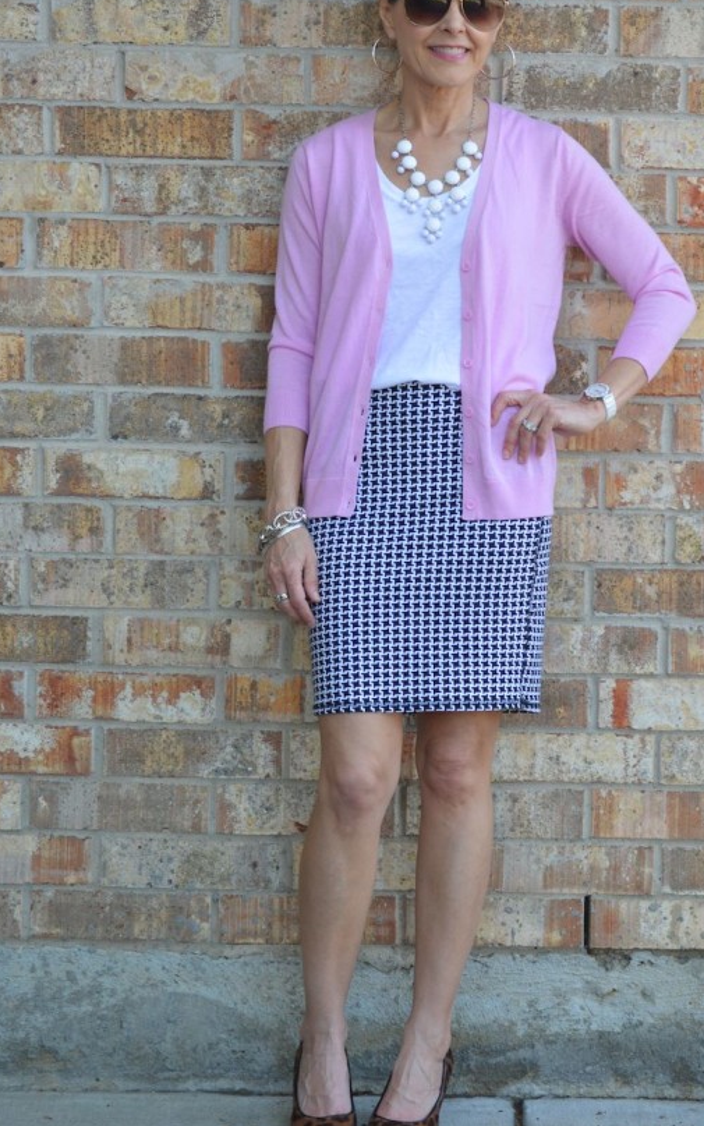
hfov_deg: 10.9
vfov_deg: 17.4
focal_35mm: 120
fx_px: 3684
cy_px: 493
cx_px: 444
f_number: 4.2
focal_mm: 62
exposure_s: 1/200
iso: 400
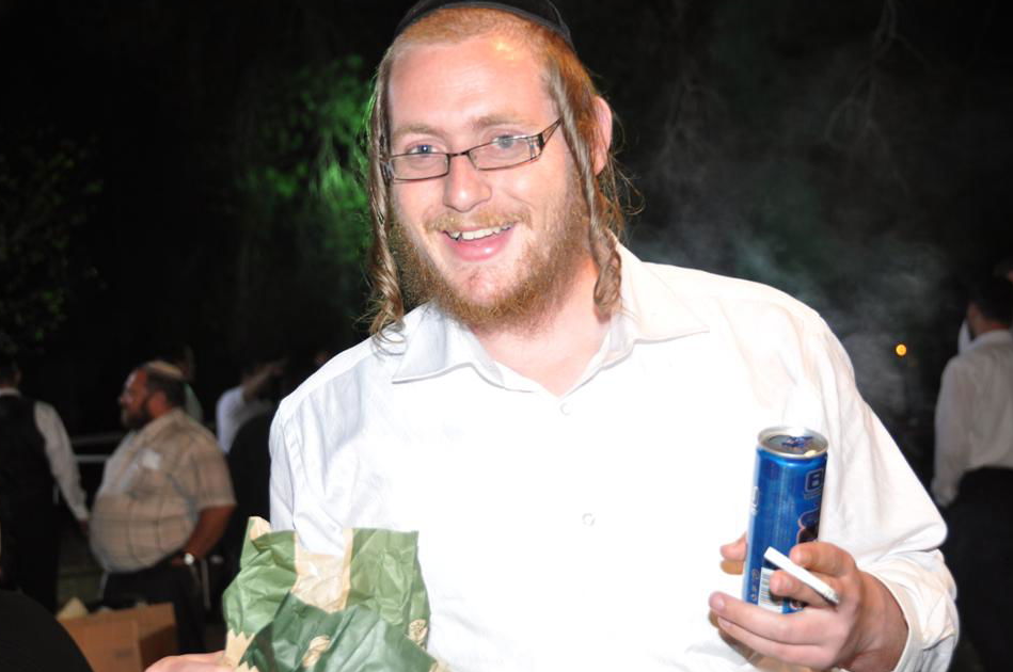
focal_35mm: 68
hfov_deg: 29.7
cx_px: 531
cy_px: 337
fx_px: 1911
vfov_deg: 20.0
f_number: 5.6
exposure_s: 1/50
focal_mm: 42
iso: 400
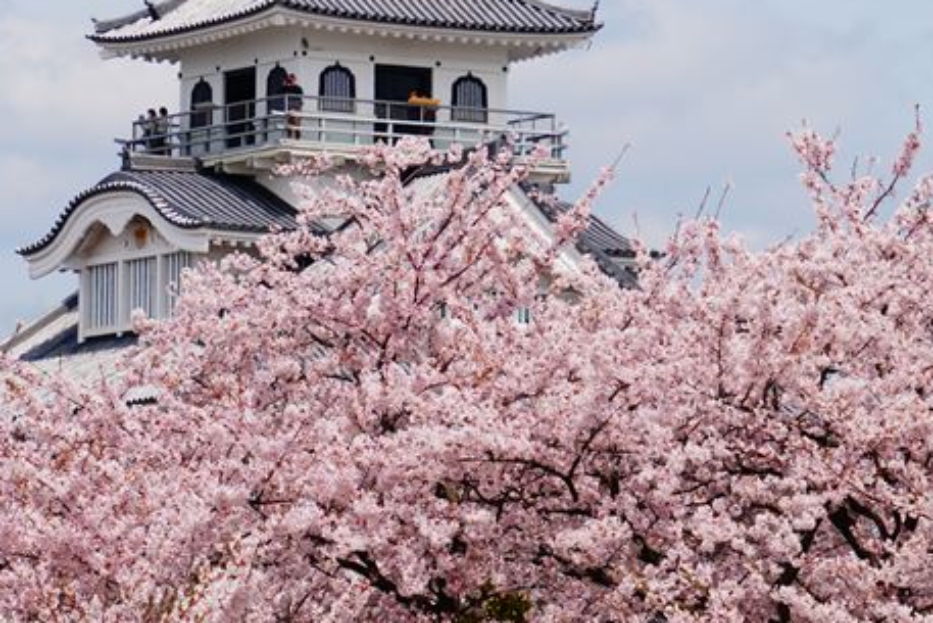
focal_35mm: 341
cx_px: 343
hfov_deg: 6.0
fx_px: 8840
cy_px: 89
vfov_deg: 4.0
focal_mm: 130
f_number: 8
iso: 100
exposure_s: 1/400
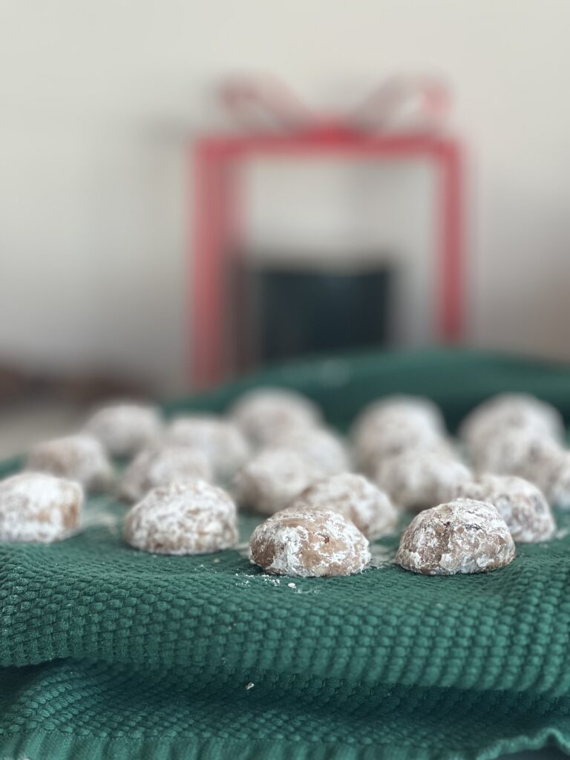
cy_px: 380
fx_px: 1691
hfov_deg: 19.1
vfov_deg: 25.3
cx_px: 285
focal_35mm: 77
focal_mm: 9
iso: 125
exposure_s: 1/120
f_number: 2.8
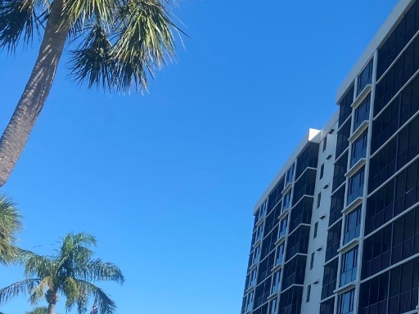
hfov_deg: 34.0
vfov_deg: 28.0
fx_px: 629
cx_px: 408
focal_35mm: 52
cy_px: 179
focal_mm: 4.25
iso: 32
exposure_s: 1/3401
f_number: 1.8
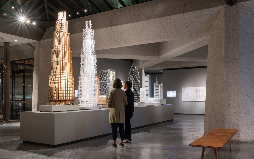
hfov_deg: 56.0
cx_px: 127
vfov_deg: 36.7
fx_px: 239
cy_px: 85
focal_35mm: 35
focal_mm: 33.5
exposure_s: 1
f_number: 11
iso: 64
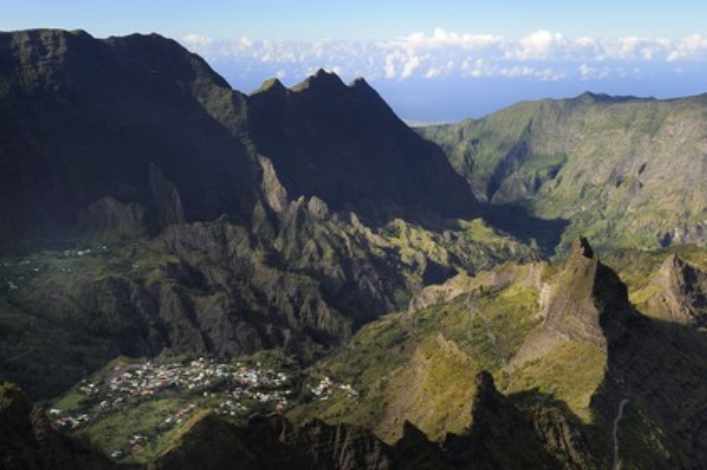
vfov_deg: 35.0
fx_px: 746
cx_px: 354
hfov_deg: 50.7
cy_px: 235
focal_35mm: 38
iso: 800
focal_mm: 38
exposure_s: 1/1000
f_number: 9
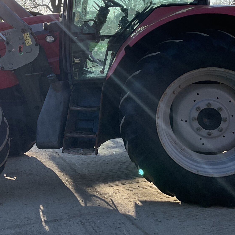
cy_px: 53
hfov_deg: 28.6
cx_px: 56
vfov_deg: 28.6
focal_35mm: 59
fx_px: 453
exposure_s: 1/1055
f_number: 1.8
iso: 16
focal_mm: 3
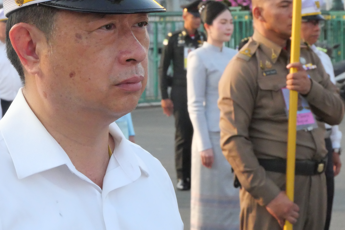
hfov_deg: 11.1
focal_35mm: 185
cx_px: 99
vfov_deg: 7.4
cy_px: 78
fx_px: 1773
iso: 4000
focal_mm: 60
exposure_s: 1/640
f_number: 14
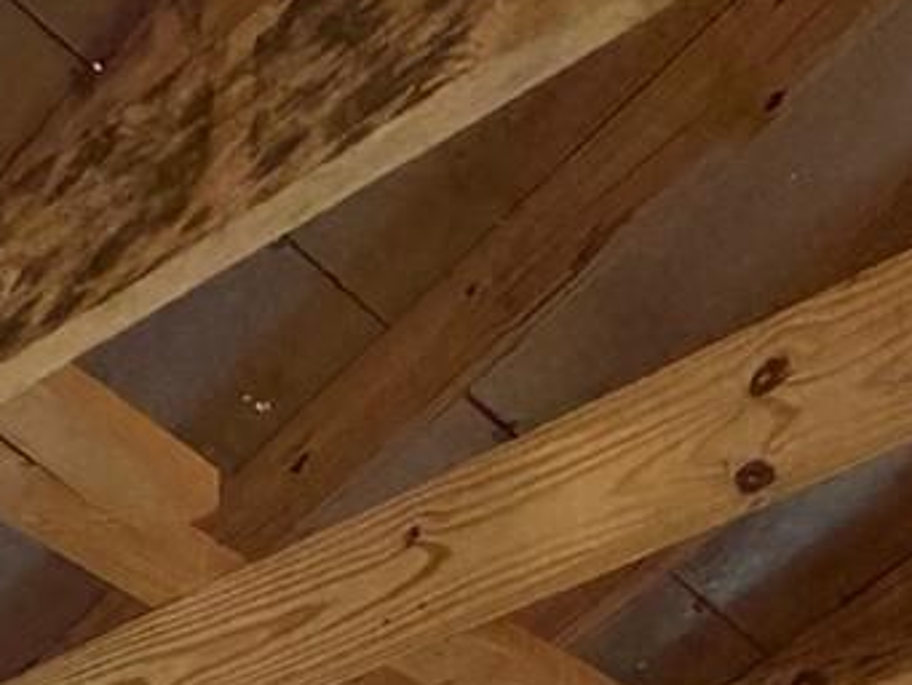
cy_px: 1940
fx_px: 2214
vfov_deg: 11.7
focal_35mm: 84
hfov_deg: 21.8
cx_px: -150
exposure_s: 1/121
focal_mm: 2.22
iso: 320
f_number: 2.2
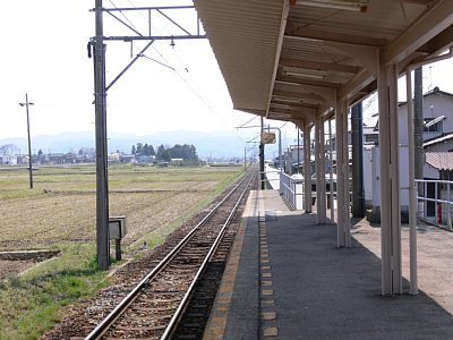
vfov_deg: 30.3
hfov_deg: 39.7
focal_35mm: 48
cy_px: 170
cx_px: 226
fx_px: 628
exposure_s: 1/200
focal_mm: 10.2
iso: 80
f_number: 5.6
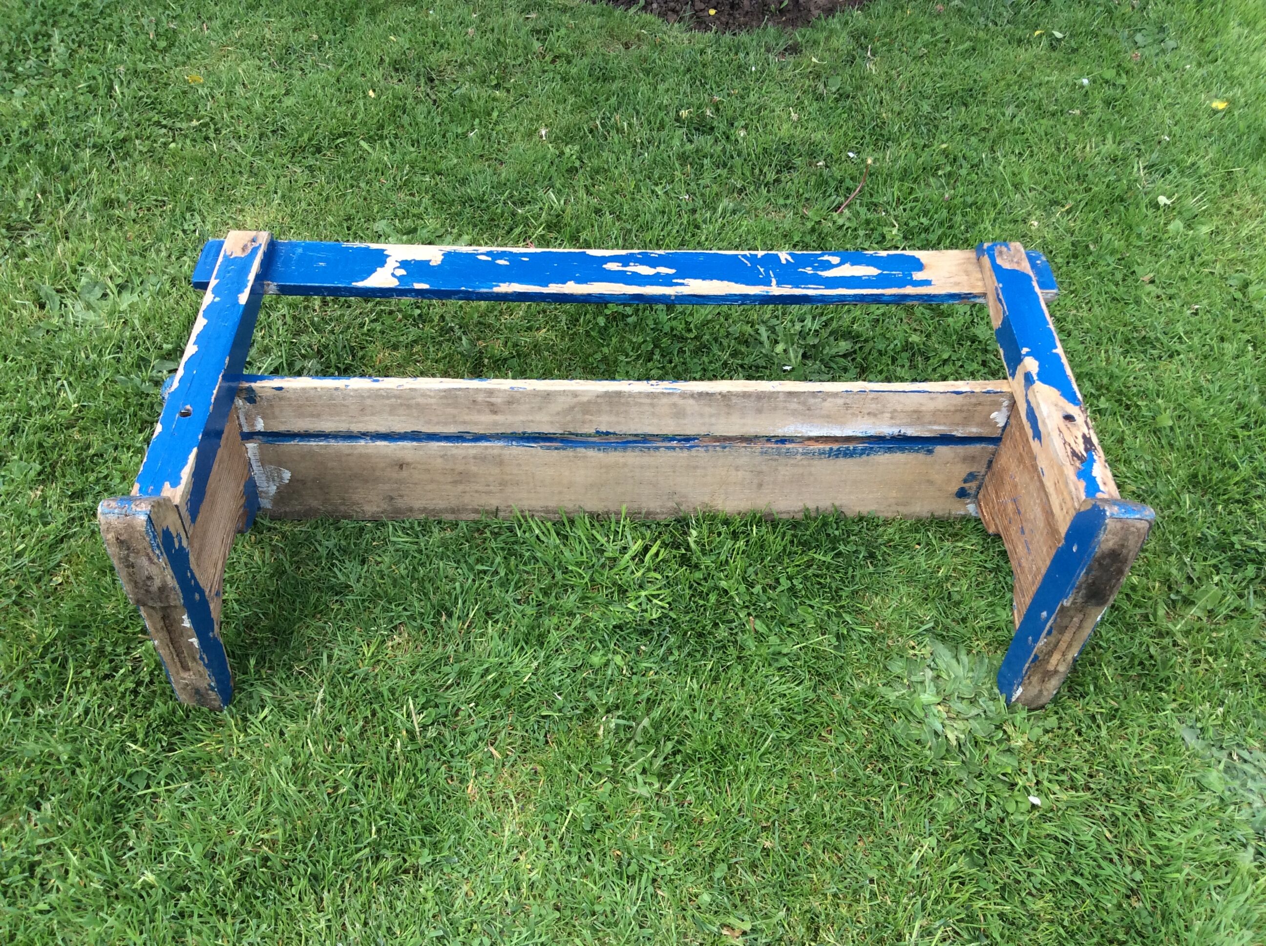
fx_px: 1169
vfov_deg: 44.1
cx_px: 633
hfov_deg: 56.9
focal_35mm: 32
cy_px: 473
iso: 32
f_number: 2.4
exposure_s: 1/158
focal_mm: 3.3
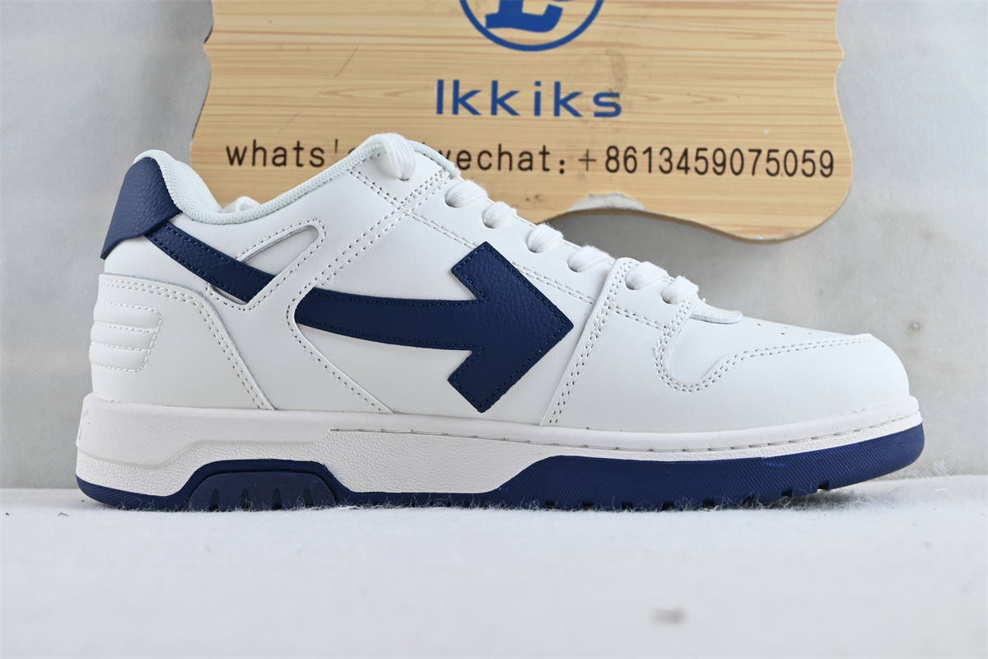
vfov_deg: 26.5
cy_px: 330
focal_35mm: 51
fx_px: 1400
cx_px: 494
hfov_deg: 38.9
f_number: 5
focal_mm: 34
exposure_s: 1/40
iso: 100
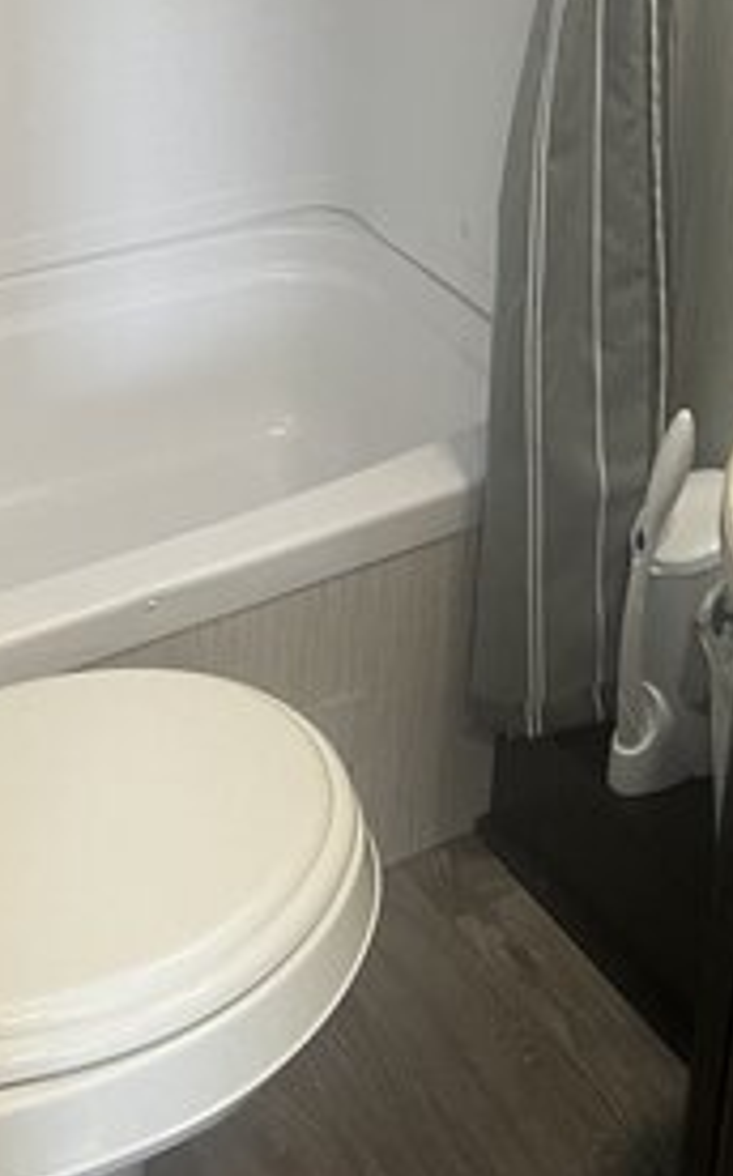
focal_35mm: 64
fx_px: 2050
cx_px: 558
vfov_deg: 30.1
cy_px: 34
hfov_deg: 20.1
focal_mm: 5.7
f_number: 1.5
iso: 125
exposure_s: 1/91
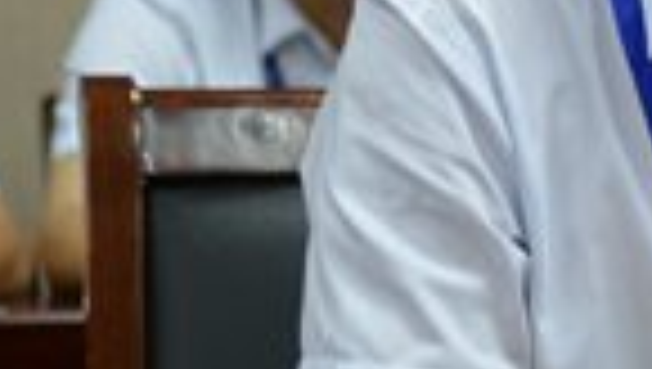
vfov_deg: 4.0
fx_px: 5314
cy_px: -142
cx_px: 958
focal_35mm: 307
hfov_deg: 6.9
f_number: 4
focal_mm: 85
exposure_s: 1/30
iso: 1100
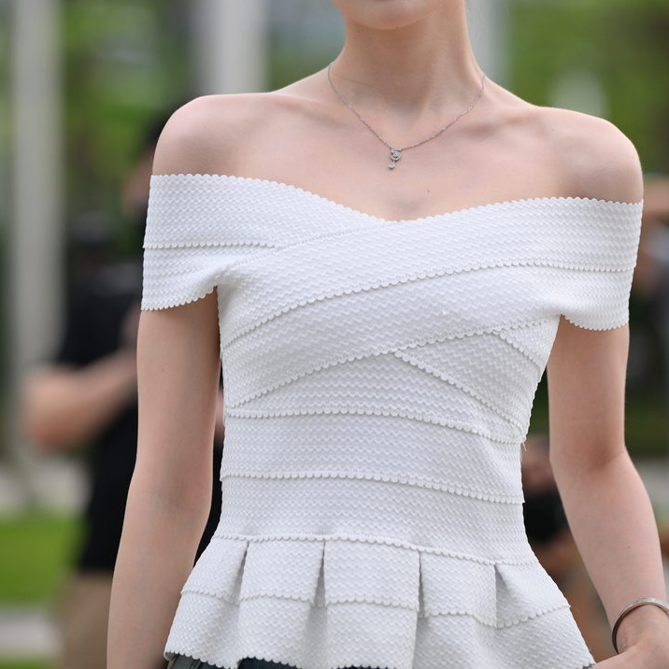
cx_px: 334
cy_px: 194
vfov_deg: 8.0
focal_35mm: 218
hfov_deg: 8.0
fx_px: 4767
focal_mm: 170
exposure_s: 1/400
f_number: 3.5
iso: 800
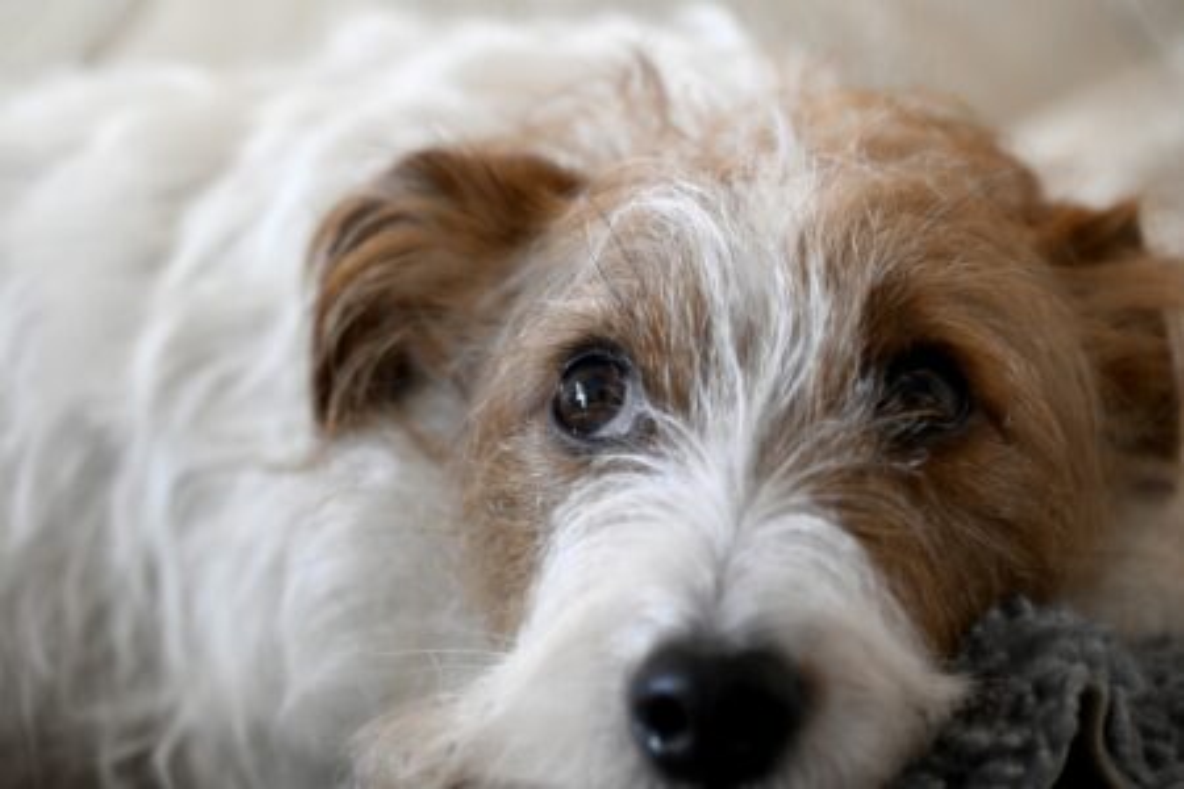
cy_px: 394
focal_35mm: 150
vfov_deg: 9.1
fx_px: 4933
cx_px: 592
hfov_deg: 13.7
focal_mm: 150
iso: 2800
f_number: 6.3
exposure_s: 1/10
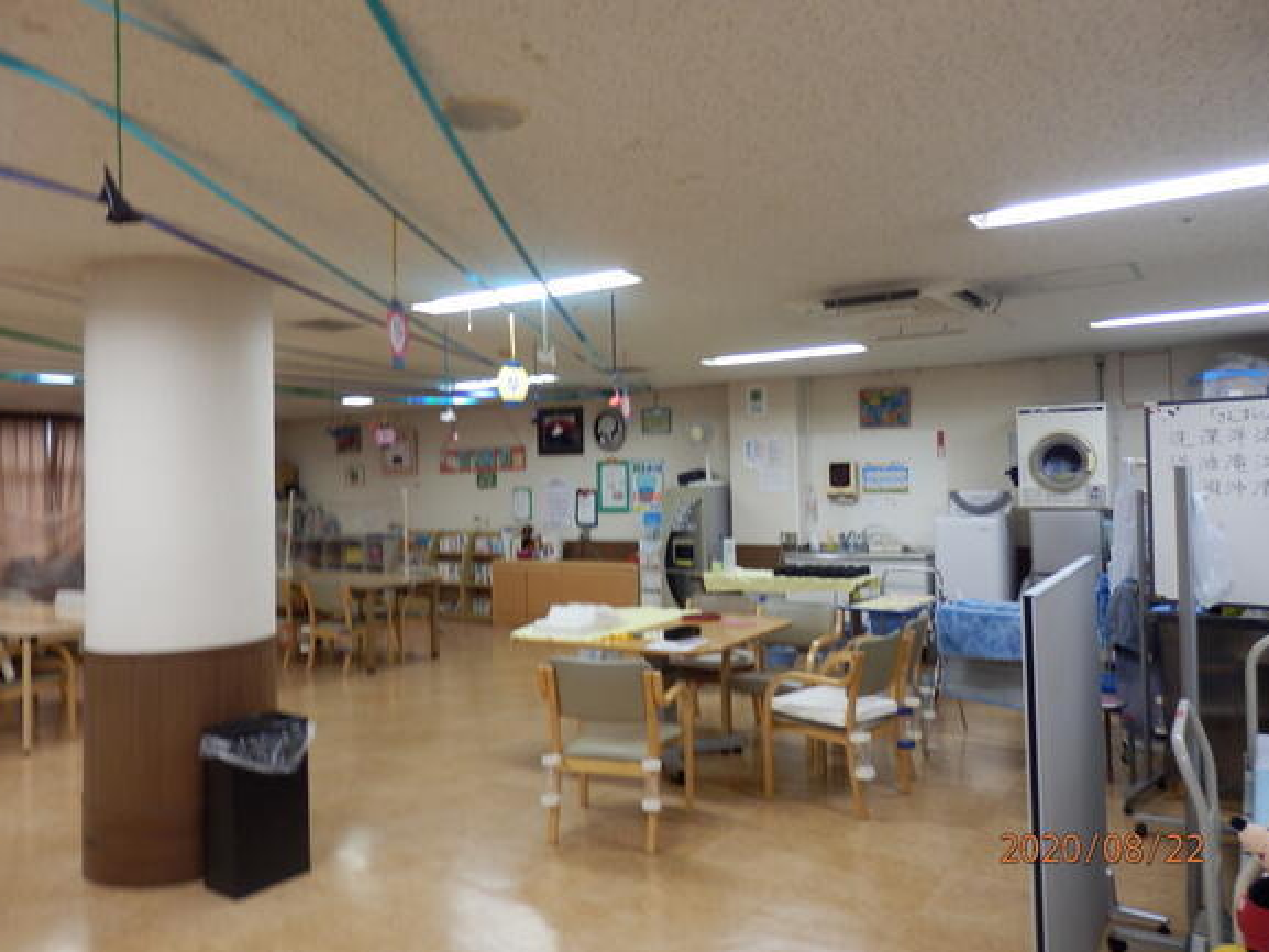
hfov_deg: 67.3
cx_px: 625
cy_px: 460
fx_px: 953
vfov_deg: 53.1
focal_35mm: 26
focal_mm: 4.5
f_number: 3
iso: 125
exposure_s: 1/30
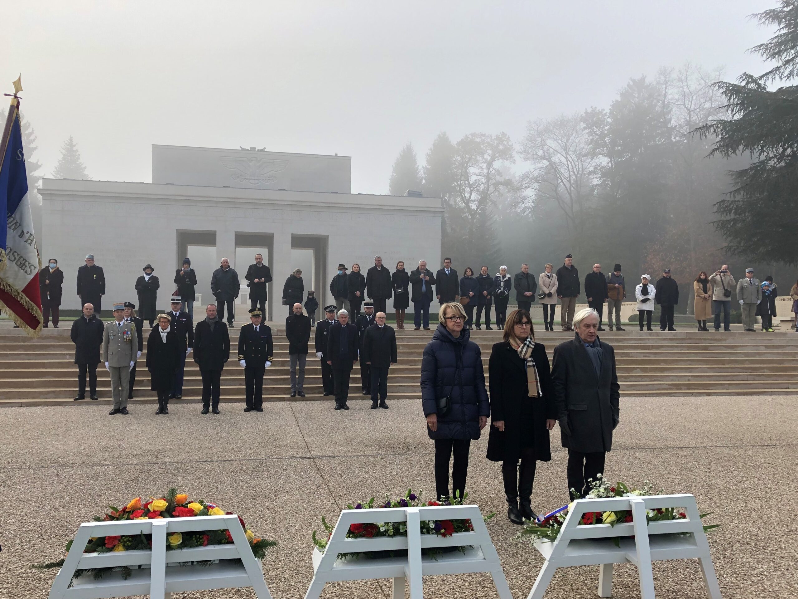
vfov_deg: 49.7
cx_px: 399
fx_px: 645
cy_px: 300
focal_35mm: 28
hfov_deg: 63.4
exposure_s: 1/750
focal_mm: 3.99
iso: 20
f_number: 1.8
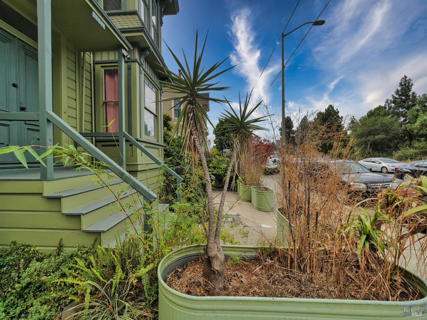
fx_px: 173
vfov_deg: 85.7
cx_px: 214
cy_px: 160
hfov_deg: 102.1
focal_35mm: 14
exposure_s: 1/1600
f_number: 4.5
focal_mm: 7
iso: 320
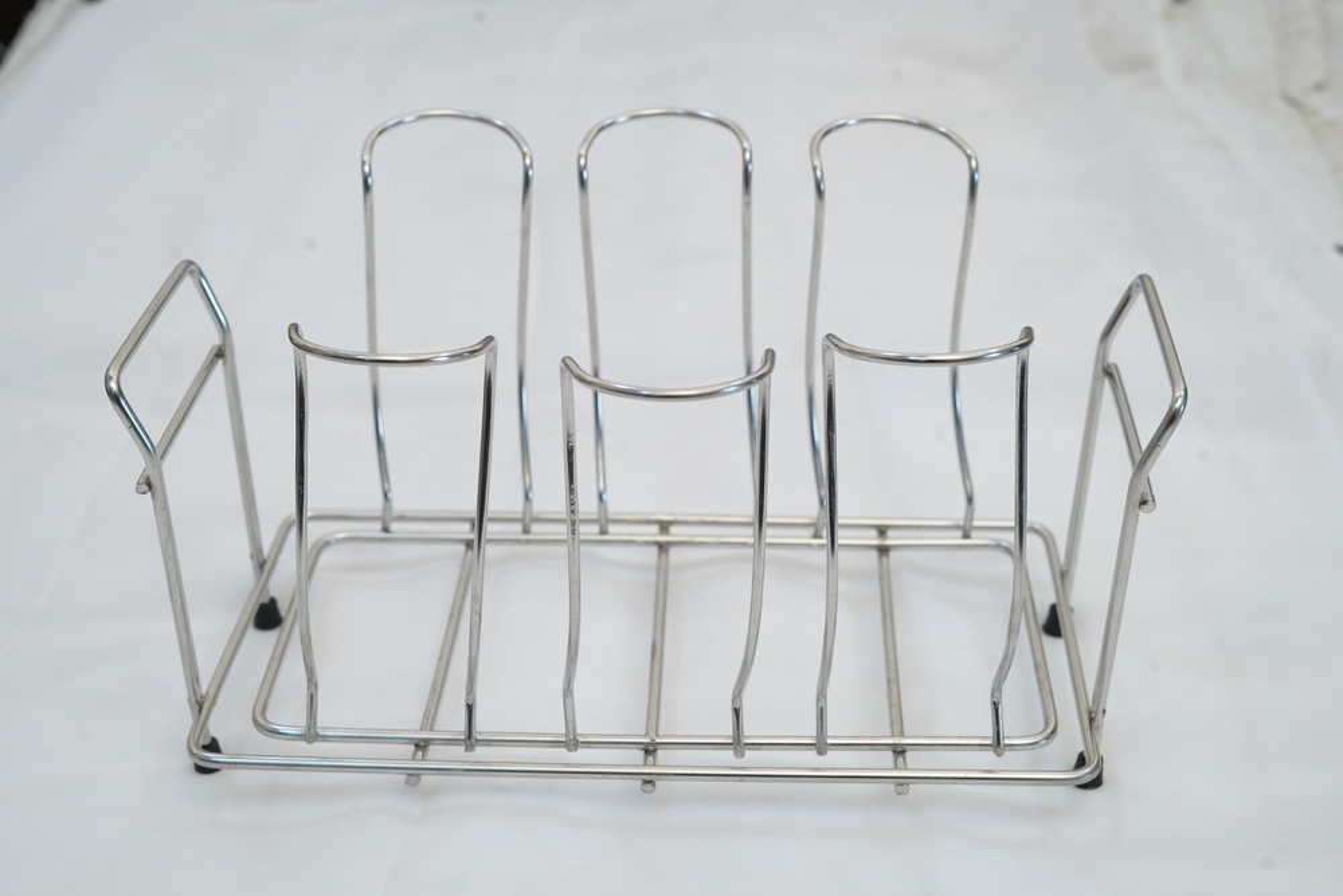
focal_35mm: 50
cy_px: 448
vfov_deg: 27.0
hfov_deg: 39.6
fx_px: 1865
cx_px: 672
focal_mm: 50
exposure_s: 1/200
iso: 3200
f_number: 8
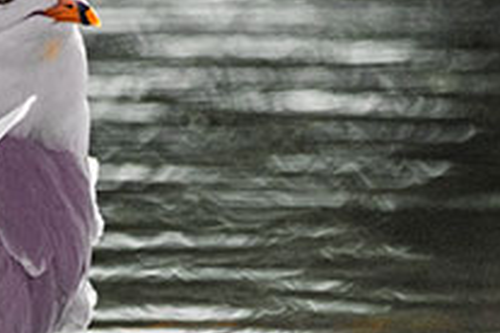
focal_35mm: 2894
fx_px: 40191
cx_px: 126
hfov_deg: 0.7
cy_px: 281
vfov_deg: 0.5
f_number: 13
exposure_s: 1/2500
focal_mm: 1200
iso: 1600
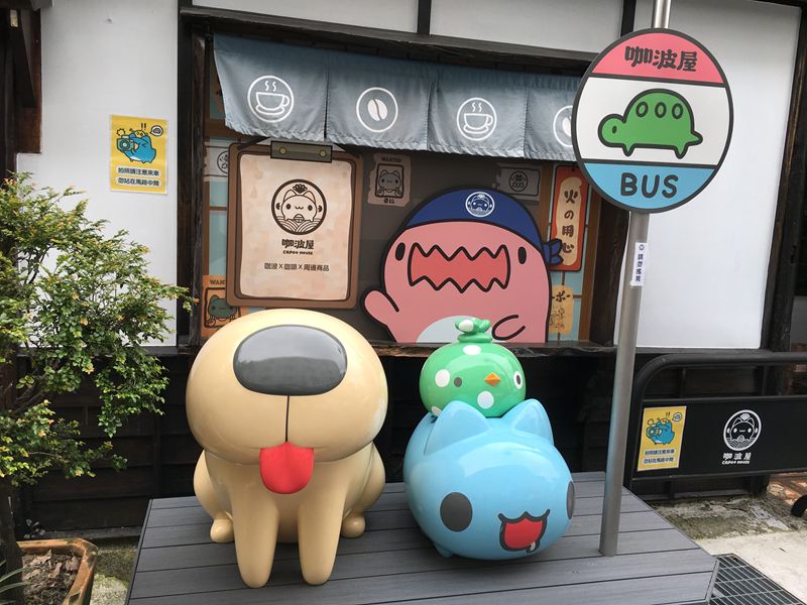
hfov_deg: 61.7
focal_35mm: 29
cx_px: 404
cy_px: 302
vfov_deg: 48.2
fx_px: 676
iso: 25
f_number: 2.2
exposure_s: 1/413
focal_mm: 4.15
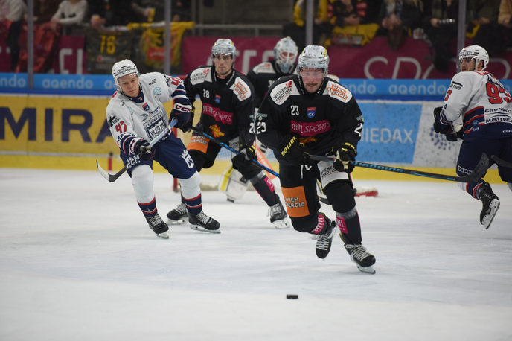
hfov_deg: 10.3
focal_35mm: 200
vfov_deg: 6.9
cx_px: 256
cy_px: 170
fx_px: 2843
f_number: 3.2
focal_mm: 200
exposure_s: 1/2000
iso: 1600
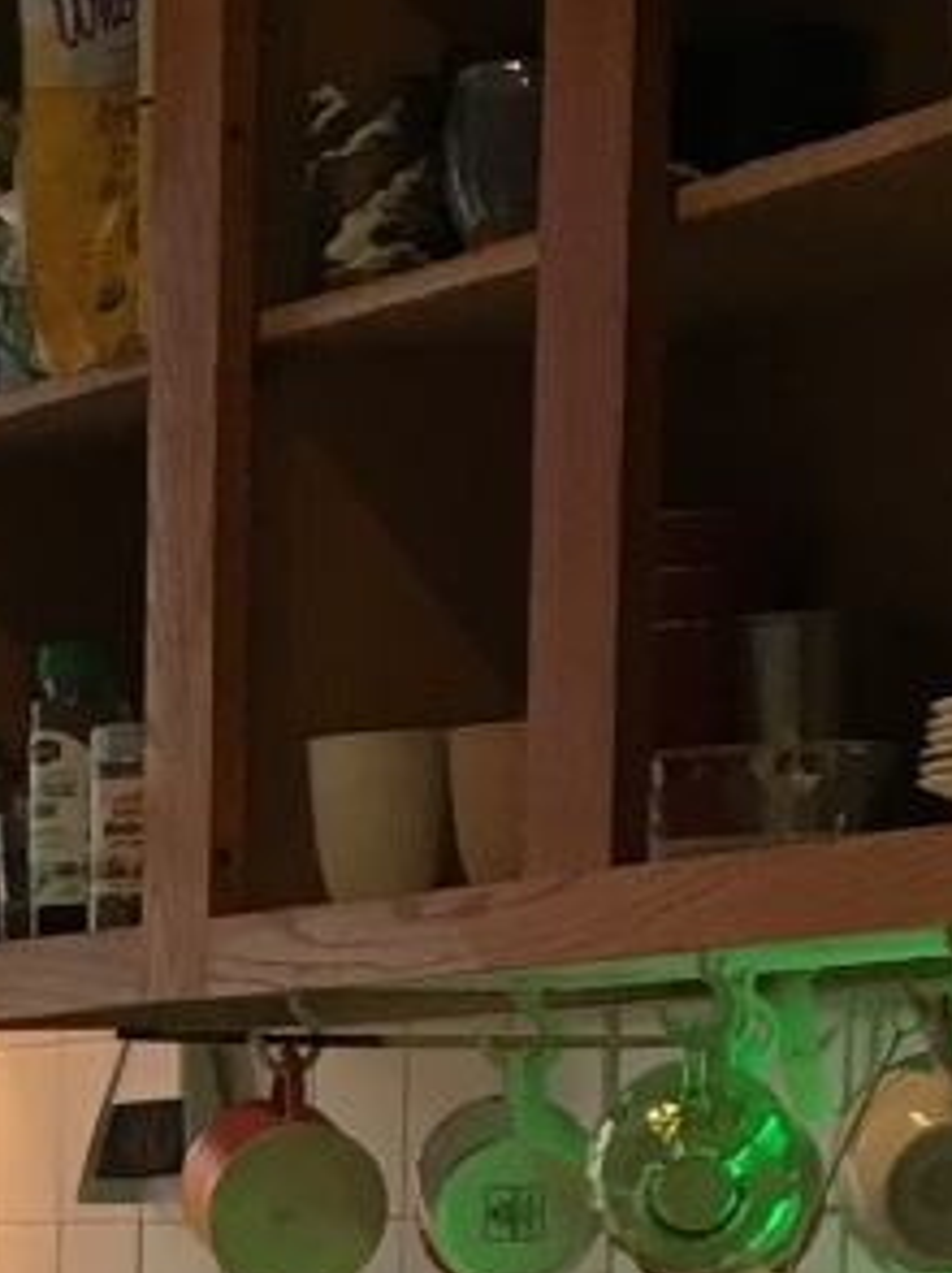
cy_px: 2265
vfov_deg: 10.4
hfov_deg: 7.8
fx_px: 6610
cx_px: -1049
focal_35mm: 180
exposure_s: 1/30
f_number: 2.2
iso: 32
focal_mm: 4.15
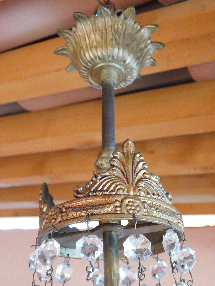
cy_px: 143
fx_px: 373
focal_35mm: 45
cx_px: 108
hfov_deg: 32.2
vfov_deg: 42.1
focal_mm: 8
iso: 220
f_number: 3.7
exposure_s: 1/30
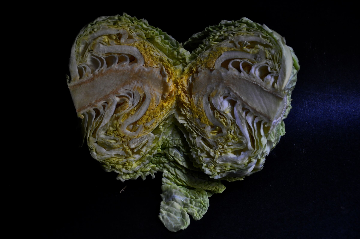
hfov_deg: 21.9
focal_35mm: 93
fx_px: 929
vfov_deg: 14.7
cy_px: 120
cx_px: 180
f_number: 5.3
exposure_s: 1/40
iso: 1000
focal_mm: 62
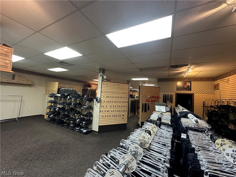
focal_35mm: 14
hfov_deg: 102.1
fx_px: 95
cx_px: 118
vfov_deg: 85.7
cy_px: 88
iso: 400
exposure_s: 1/60
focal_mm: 2.22
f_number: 2.2
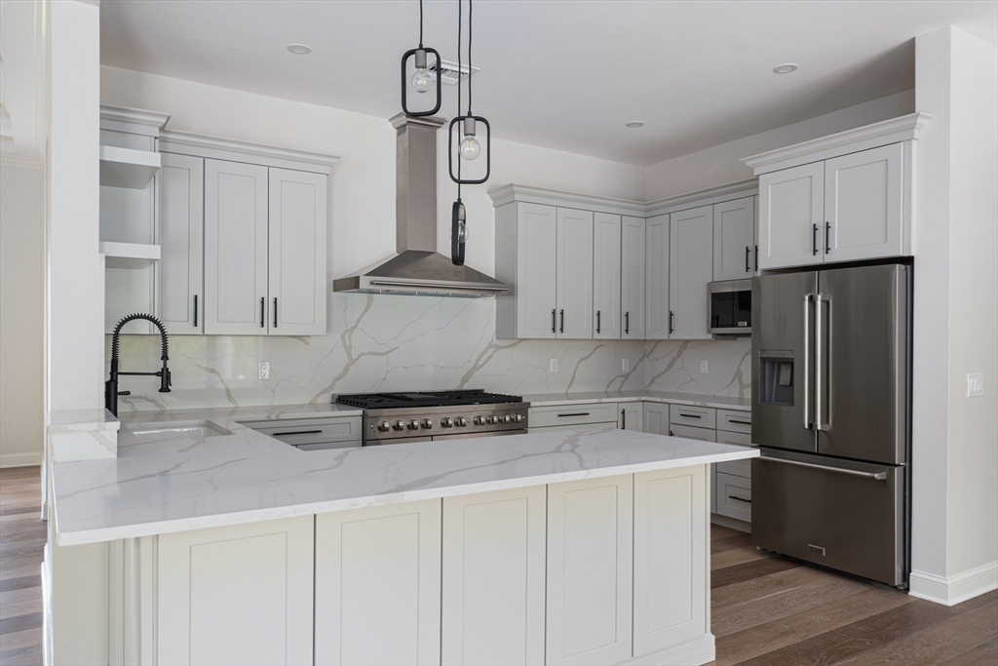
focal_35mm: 26
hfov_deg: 70.4
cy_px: 333
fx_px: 707
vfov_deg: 50.4
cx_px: 499
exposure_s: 1/15
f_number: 10
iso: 400
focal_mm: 17
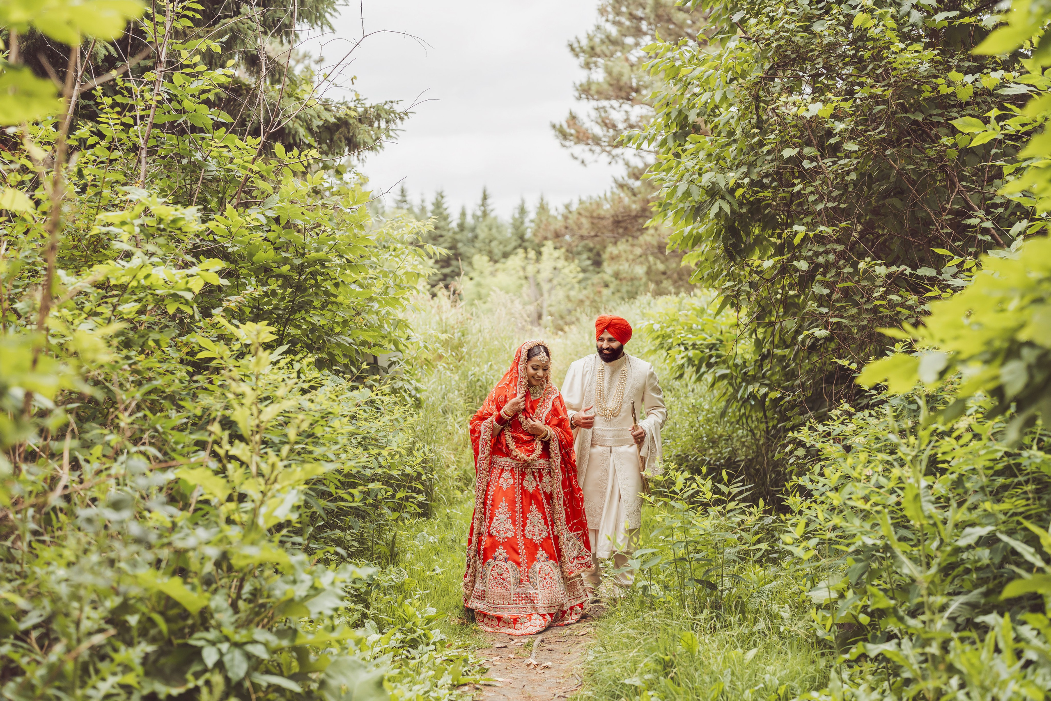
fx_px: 1460
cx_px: 526
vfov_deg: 27.0
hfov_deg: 39.6
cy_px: 350
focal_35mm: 50
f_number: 2
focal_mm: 50
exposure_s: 1/1600
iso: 100
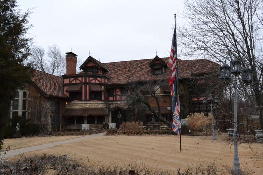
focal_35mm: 33
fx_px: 241
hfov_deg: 57.2
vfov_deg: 40.0
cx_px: 132
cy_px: 88
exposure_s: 1/500
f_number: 22
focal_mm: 22
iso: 3200
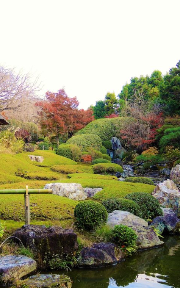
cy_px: 144
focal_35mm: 40
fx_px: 314
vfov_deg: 49.3
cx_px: 23
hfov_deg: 30.8
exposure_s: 1/320
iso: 80
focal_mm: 6
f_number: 2
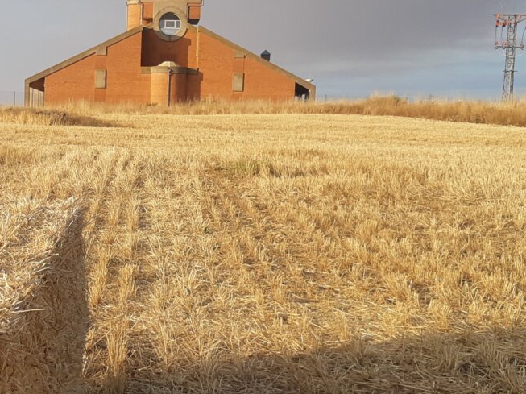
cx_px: 95
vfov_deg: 28.5
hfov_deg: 36.1
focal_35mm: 51
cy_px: 224
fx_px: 775
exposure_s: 1/1364
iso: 40
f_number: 1.7
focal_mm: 3.93
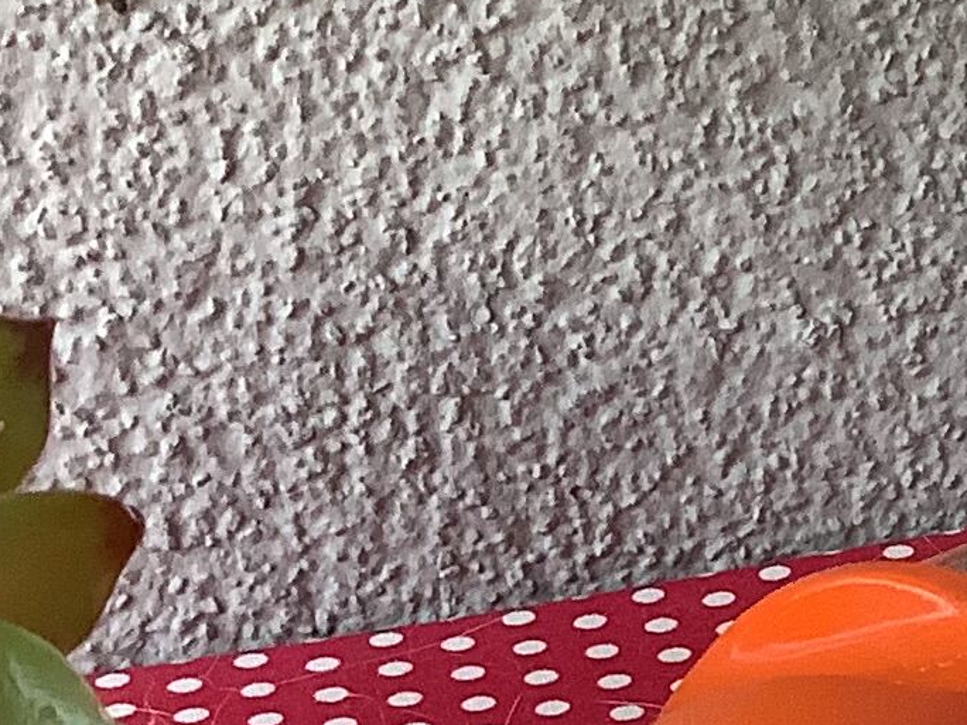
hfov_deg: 12.0
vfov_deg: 10.0
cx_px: 1906
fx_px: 4134
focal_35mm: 148
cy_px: 603
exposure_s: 1/50
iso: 80
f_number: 2.4
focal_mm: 3.3
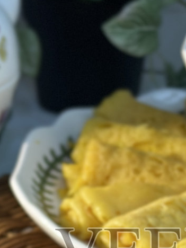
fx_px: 1175
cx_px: 144
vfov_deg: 11.9
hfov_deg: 9.0
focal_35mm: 164
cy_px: 264
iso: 80
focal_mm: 6.86
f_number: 1.78
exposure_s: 1/181
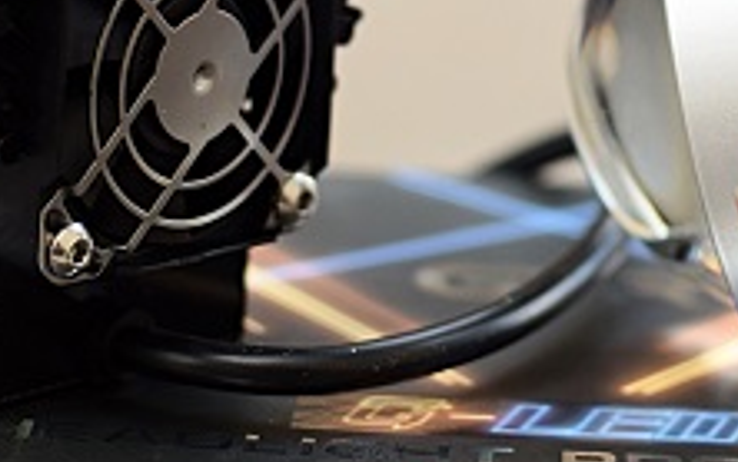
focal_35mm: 169
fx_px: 3393
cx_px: 608
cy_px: -50
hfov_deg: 12.4
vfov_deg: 7.7
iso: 200
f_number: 2.2
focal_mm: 35
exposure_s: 1/250
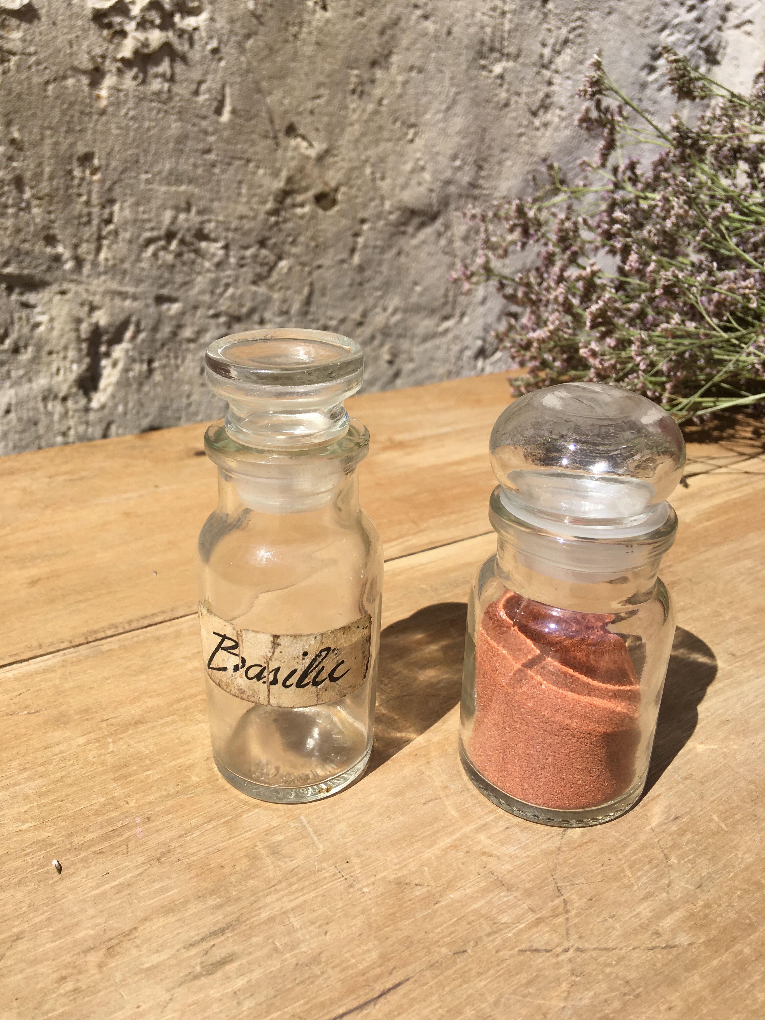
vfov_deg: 61.7
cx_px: 382
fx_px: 855
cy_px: 510
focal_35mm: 29
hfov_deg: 48.2
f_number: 2.2
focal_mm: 4.15
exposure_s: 1/2262
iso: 25
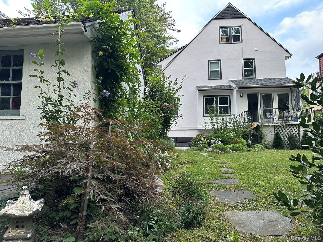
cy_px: 121
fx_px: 224
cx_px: 162
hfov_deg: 71.6
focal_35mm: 24
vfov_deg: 56.8
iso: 80
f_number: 1.78
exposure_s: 1/334
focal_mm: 6.86
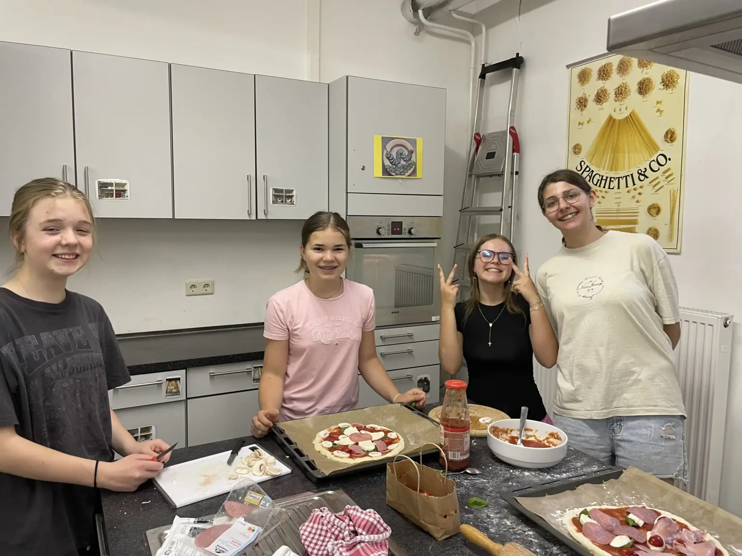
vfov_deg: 53.1
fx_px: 557
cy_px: 278
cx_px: 371
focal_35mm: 26
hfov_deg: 67.3
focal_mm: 4.2
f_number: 1.6
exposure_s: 1/50
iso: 100
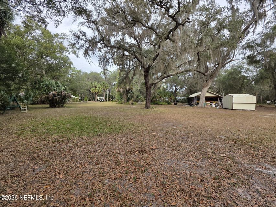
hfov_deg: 106.2
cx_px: 138
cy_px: 104
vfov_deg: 89.9
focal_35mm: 13
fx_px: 104
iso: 40
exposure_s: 1/765
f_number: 1.9
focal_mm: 2.2
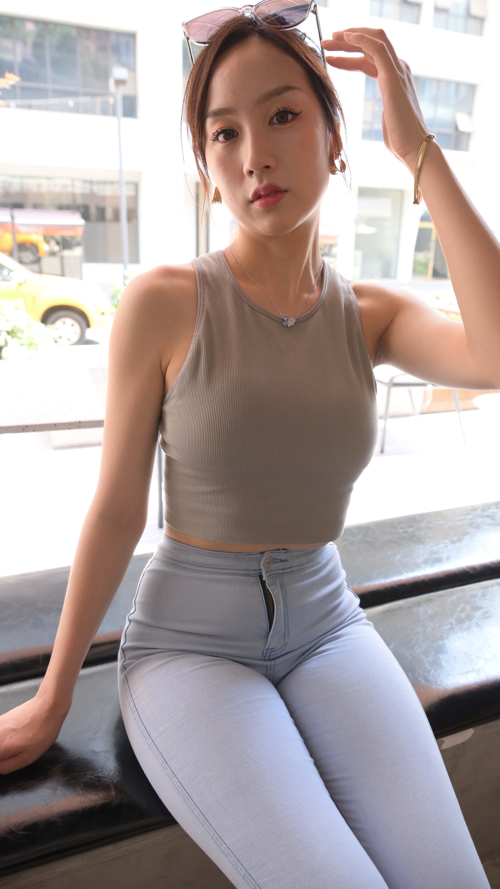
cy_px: 441
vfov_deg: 67.9
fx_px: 660
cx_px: 279
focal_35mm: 28
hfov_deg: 41.4
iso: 320
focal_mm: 26
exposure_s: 1/60
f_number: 5
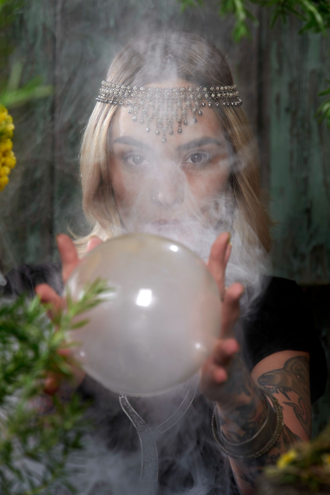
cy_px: 248
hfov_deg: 13.0
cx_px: 165
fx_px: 1443
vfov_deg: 19.5
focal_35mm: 105
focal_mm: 105
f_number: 5.6
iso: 50
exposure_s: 1/13
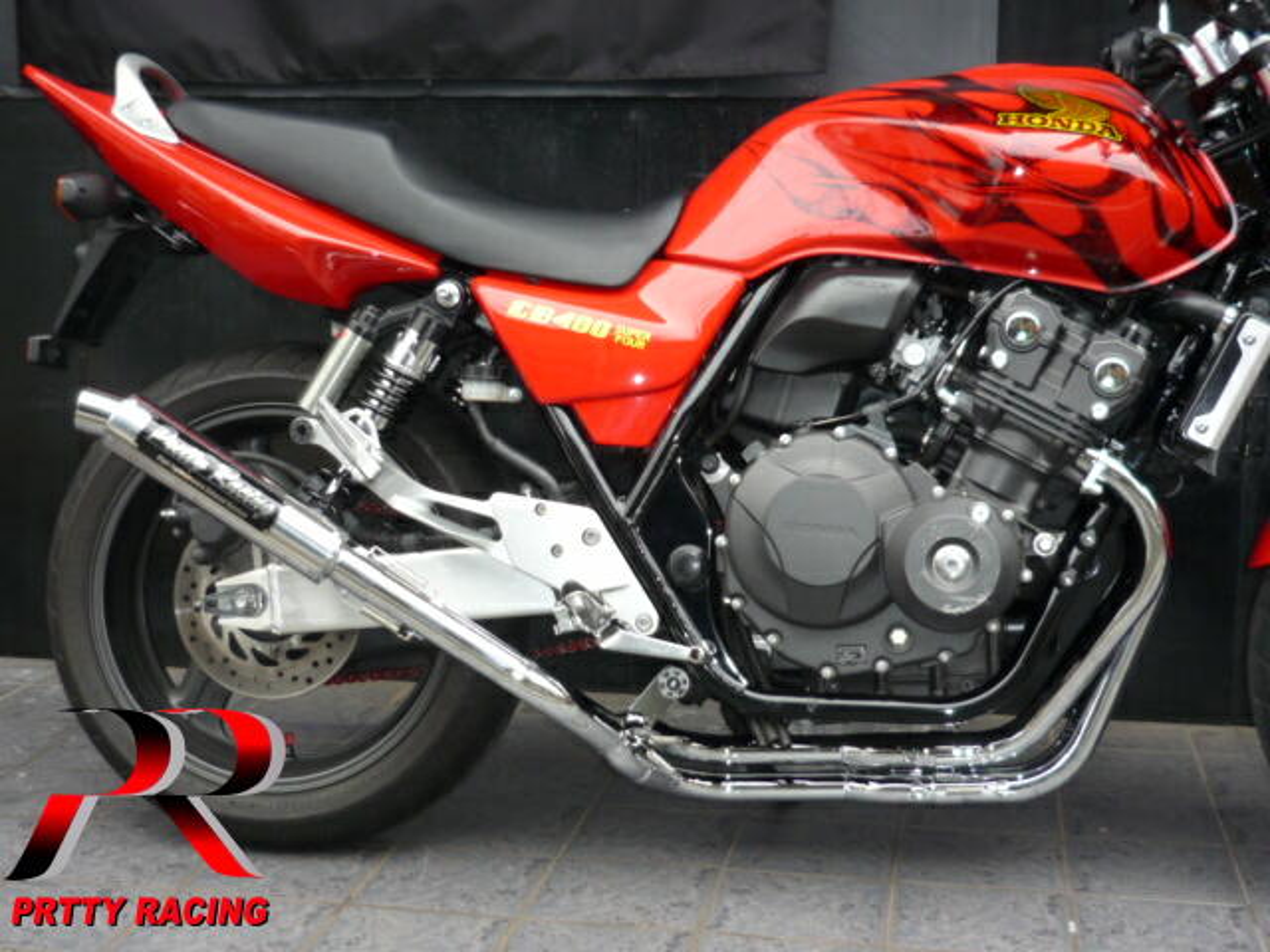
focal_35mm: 51
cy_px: 476
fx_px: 1871
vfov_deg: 28.6
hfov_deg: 37.5
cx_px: 635
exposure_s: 1/320
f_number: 2.8
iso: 100
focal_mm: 5.5
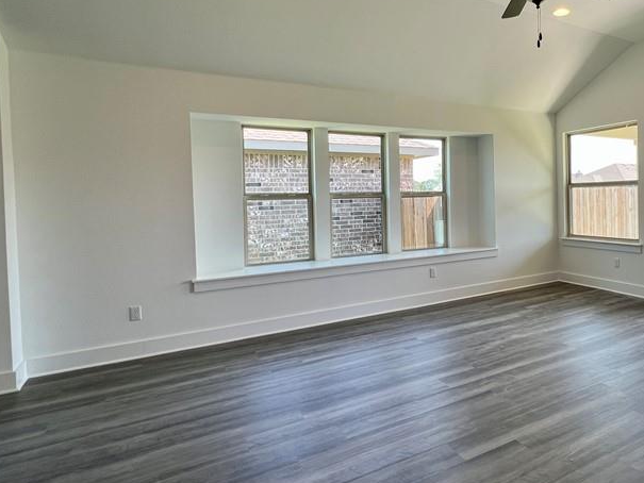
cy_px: 206
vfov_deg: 60.8
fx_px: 409
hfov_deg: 72.3
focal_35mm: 22
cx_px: 464
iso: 40
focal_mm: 1.57
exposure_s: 1/120
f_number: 1.8
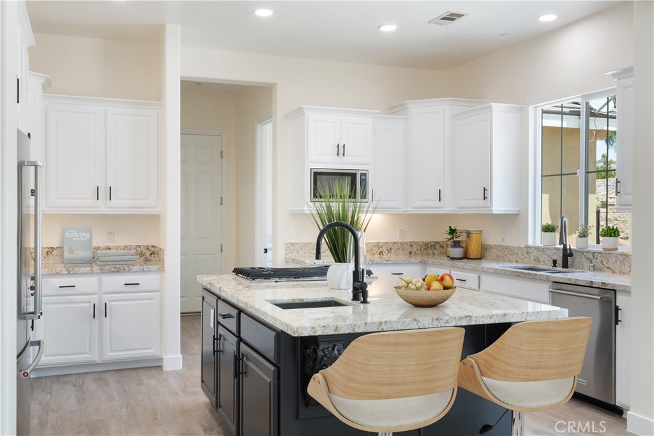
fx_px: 636
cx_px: 327
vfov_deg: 37.9
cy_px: 218
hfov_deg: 54.4
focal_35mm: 35
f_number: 22
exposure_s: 5
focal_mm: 35
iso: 100
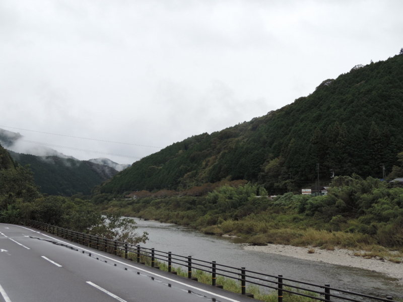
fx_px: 547
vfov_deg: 30.9
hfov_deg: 40.4
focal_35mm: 47
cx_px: 202
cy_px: 151
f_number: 3.5
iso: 80
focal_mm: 8.3
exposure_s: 1/200
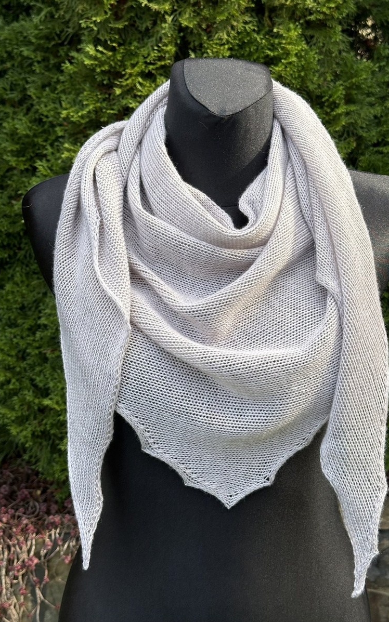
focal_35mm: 51
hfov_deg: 25.3
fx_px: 865
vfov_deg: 39.6
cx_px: 212
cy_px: 311
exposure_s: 1/558
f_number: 1.78
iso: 64
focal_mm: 6.86
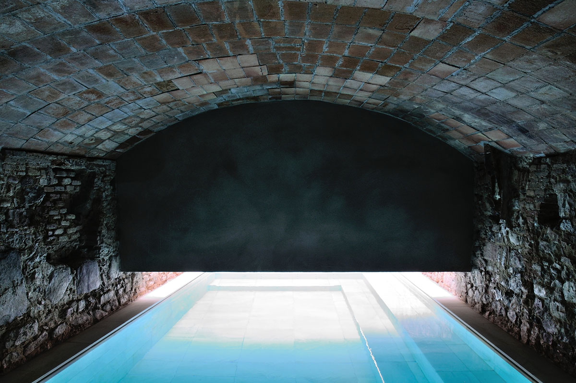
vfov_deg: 47.8
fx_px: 431
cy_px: 192
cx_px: 288
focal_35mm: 27
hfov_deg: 67.4
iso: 250
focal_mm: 18
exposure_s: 1/10
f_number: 7.1
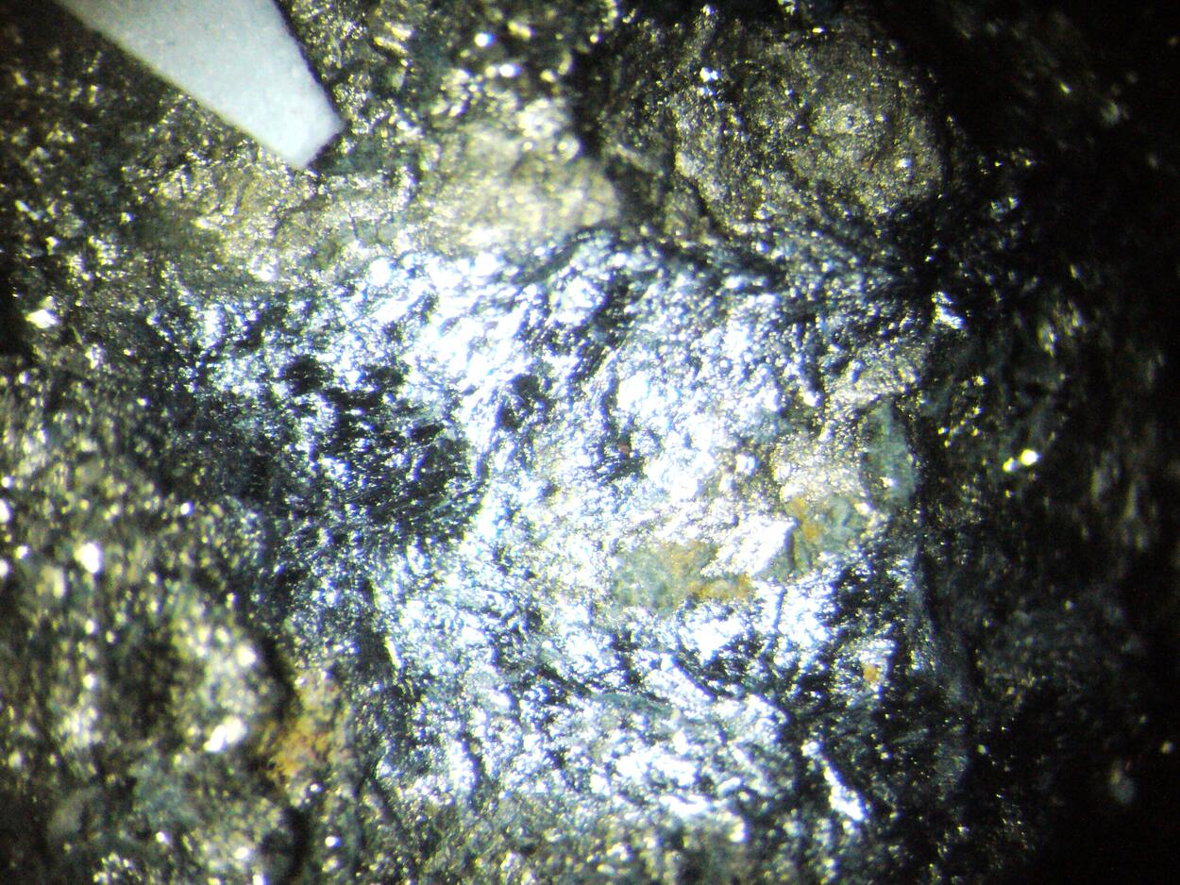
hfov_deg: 26.3
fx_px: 2523
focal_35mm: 74
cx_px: 590
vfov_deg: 19.9
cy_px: 442
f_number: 4.1
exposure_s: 1/400
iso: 400
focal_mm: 12.2
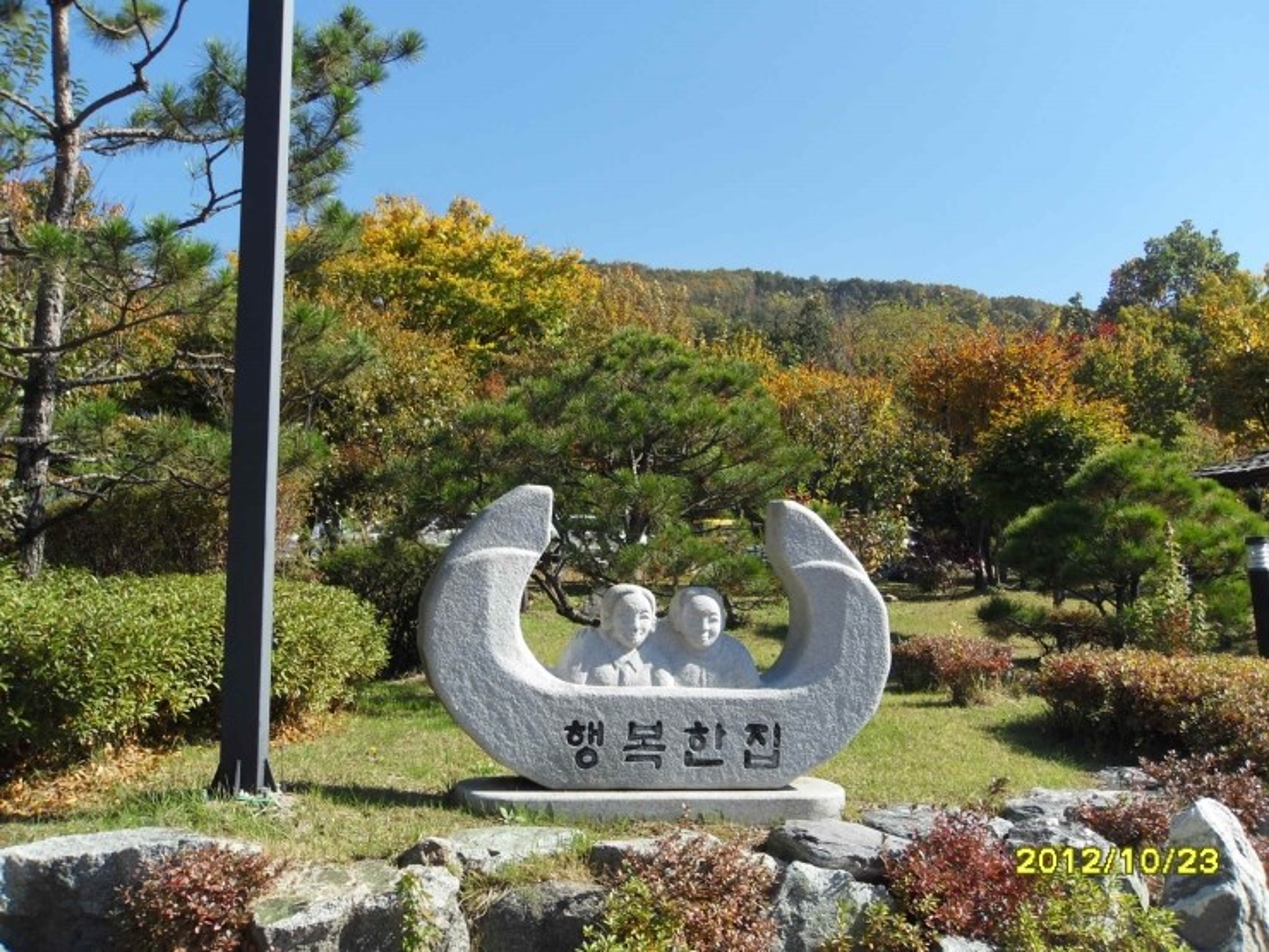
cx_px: 634
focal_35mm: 35
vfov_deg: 40.7
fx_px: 1283
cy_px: 476
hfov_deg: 52.6
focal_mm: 6.3
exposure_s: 1/125
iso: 80
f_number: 8.2
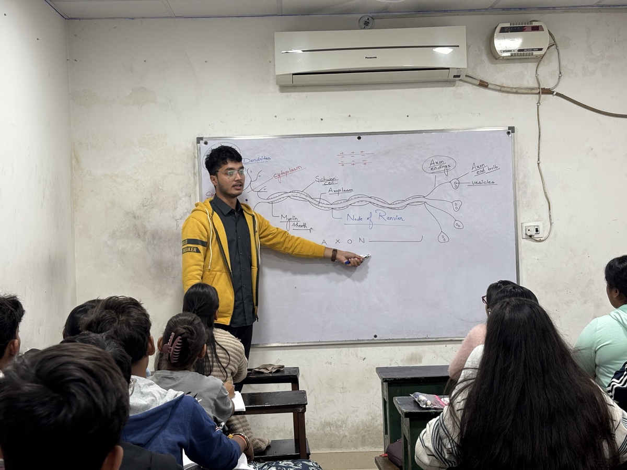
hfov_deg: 36.8
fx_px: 942
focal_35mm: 52
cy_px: 235
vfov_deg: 28.0
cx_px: 314
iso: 50
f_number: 1.6
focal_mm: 5.96
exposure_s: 1/50
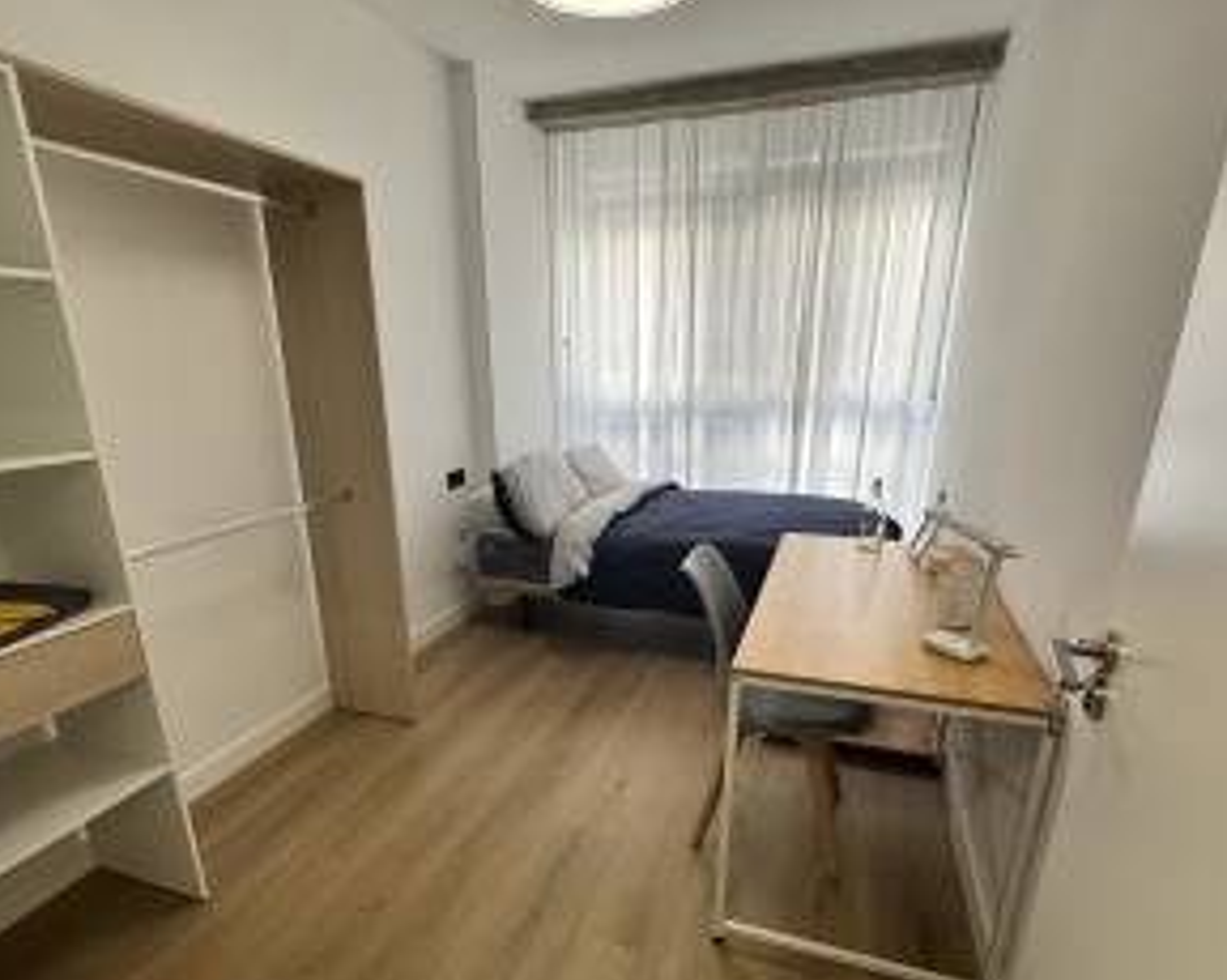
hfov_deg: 83.3
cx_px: 596
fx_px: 690
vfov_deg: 69.9
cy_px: 597
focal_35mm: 19
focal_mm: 2.22
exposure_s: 1/100
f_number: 2.2
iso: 250
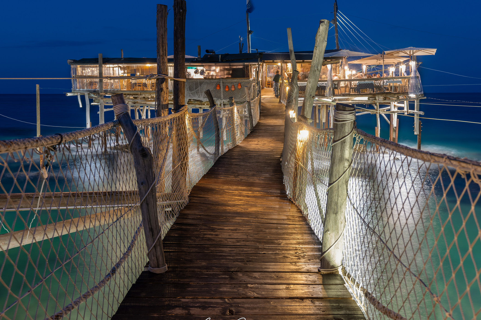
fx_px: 534
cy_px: 156
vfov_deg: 33.4
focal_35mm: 40
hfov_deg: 48.5
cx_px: 235
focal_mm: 35
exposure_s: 15
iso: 100
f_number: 5.6
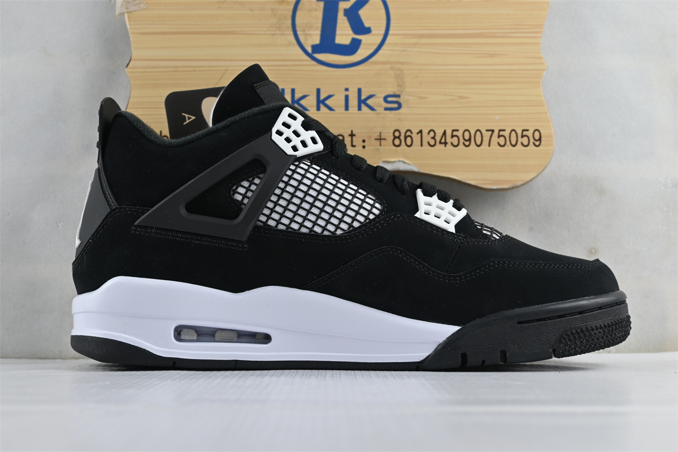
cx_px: 339
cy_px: 226
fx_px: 918
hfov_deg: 40.5
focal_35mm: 49
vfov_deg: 27.7
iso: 100
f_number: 5
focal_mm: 32.5
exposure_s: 1/50
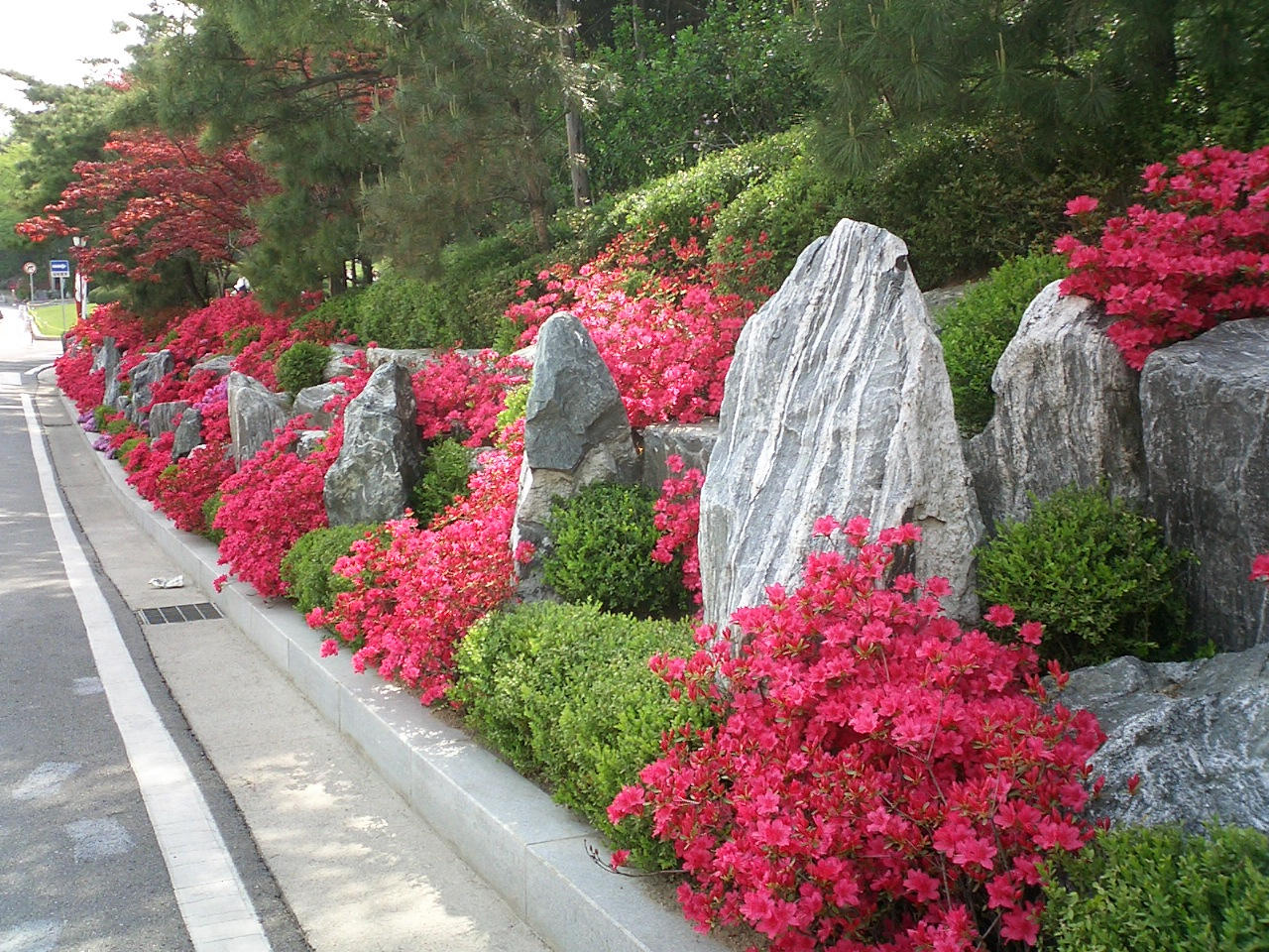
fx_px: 1356
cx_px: 634
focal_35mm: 37
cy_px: 476
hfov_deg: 50.1
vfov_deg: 38.7
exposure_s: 1/160
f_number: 3.5
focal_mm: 5.6
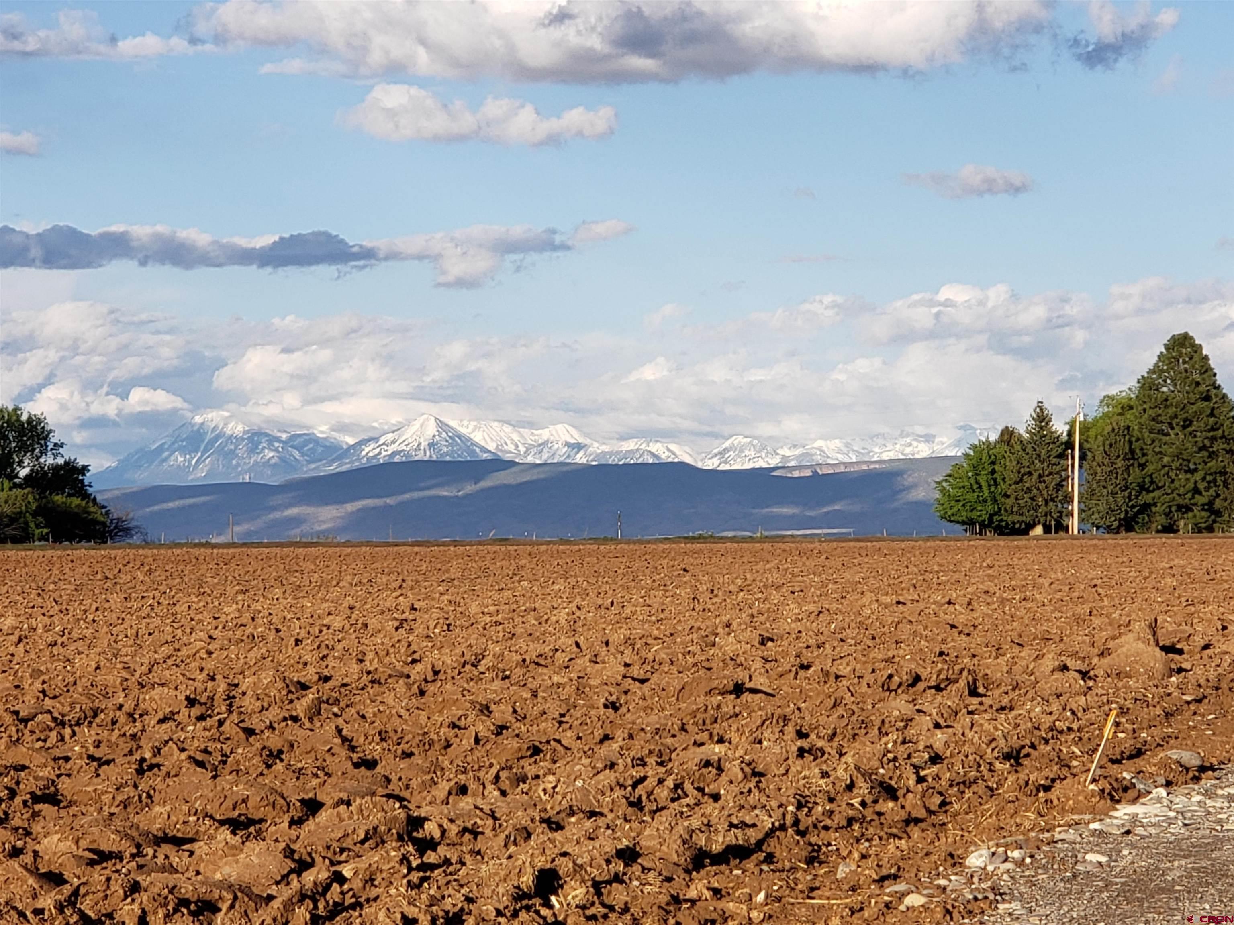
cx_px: 617
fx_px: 1854
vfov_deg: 28.0
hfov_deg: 36.8
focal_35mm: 52
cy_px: 462
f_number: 2.4
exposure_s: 1/622
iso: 32
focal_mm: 6
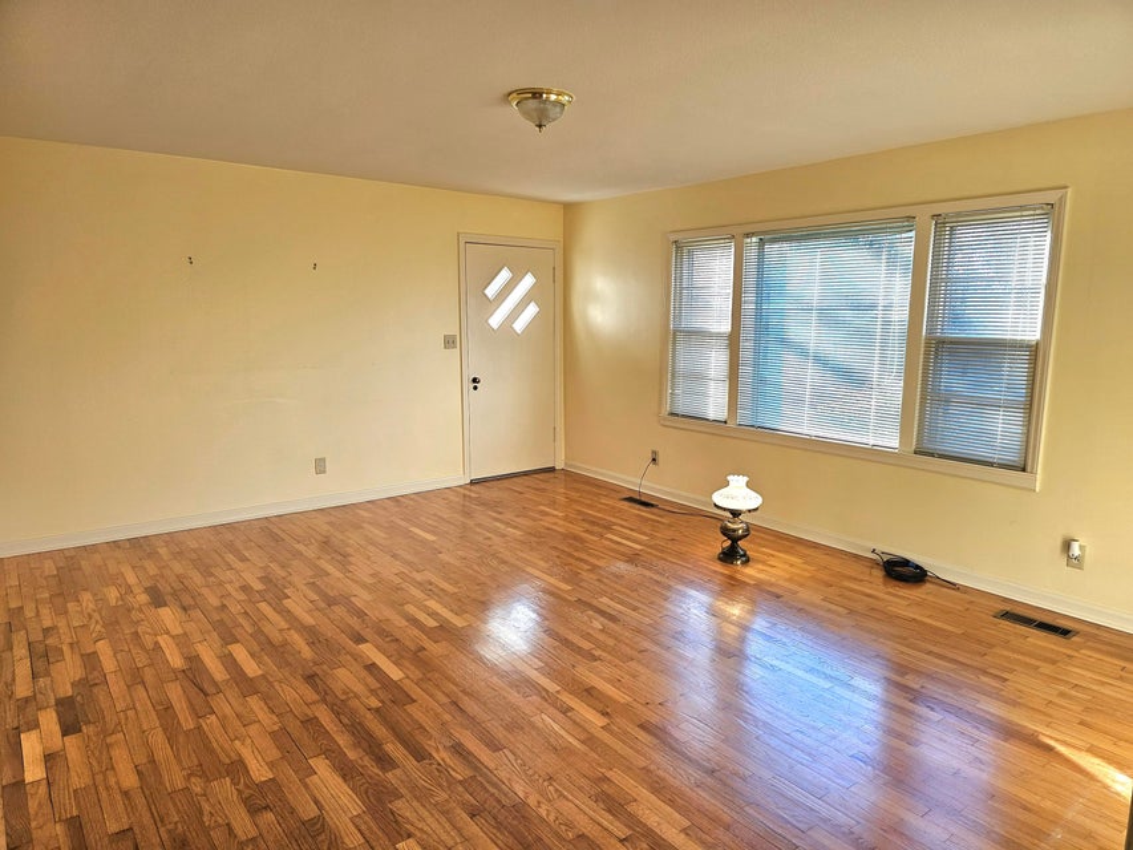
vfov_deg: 58.9
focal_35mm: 23
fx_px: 753
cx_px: 566
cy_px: 425
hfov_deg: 73.9
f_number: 1.7
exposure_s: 1/120
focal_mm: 6.3
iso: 50
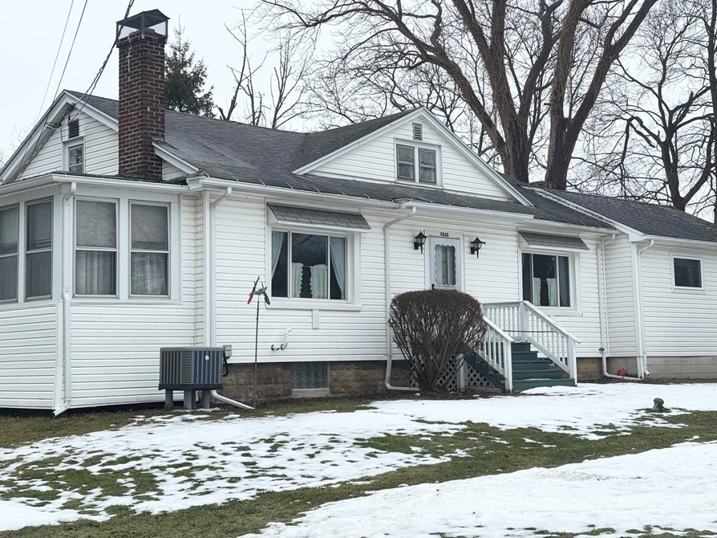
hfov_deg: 34.9
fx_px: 1139
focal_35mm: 55
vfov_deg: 26.5
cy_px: 243
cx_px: 365
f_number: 1.78
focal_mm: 6.76
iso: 64
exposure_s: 1/2611
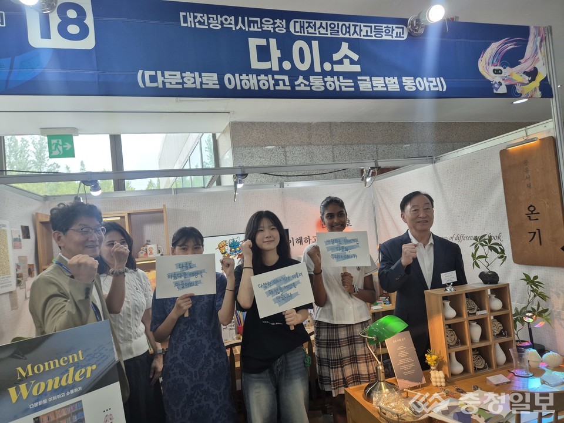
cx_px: 282
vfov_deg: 58.9
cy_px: 212
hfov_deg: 73.9
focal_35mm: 23
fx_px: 375
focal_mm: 5.4
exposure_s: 1/180
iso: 125
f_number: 1.8
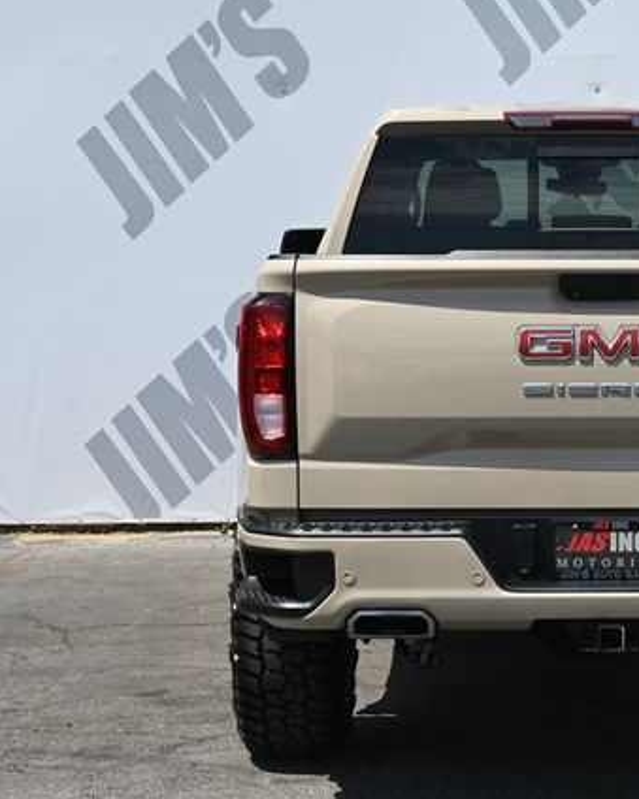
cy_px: 396
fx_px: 2318
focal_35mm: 98
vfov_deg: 19.6
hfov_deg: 15.5
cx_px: 601
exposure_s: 1/250
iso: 125
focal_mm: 46
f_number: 6
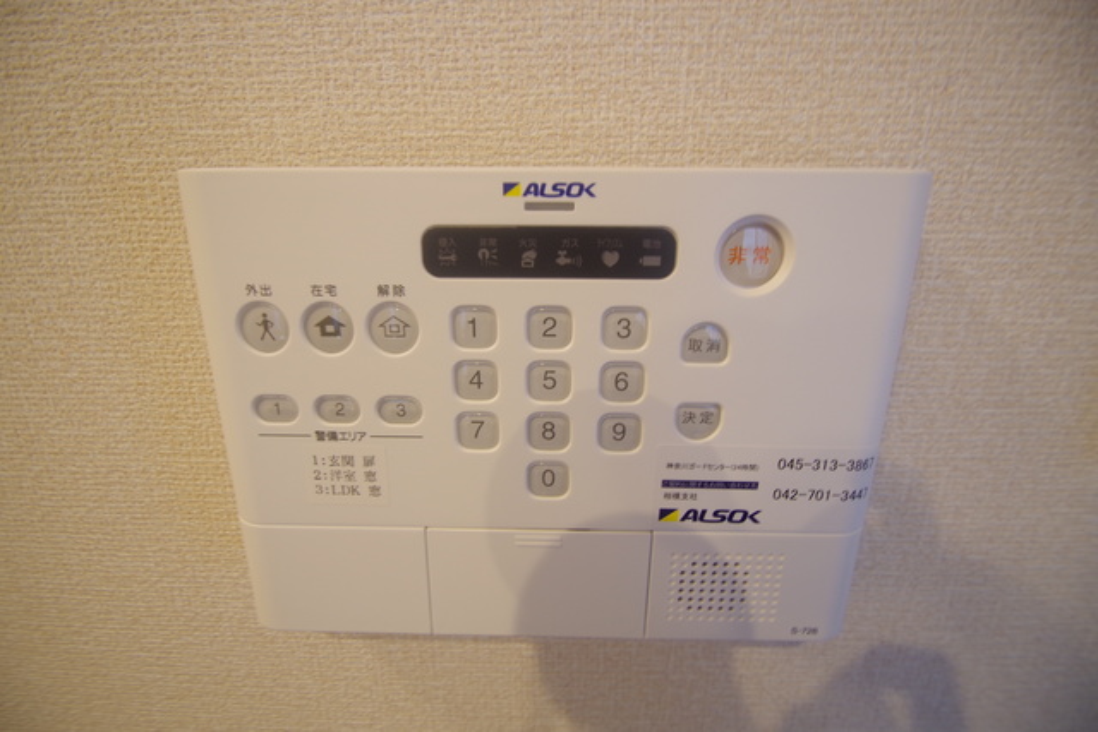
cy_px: 366
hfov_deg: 100.4
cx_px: 549
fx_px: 458
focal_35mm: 15
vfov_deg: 77.4
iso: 400
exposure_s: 1/25
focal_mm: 10
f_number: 3.5
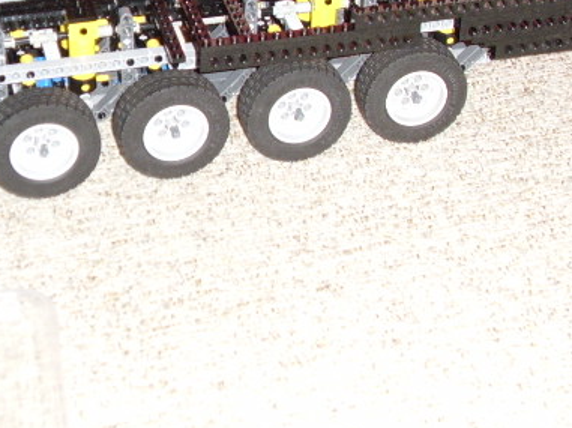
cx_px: 317
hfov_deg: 26.3
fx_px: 1222
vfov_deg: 19.7
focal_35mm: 74
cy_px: 86
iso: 259
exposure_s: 1/60
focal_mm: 8.4
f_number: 3.4
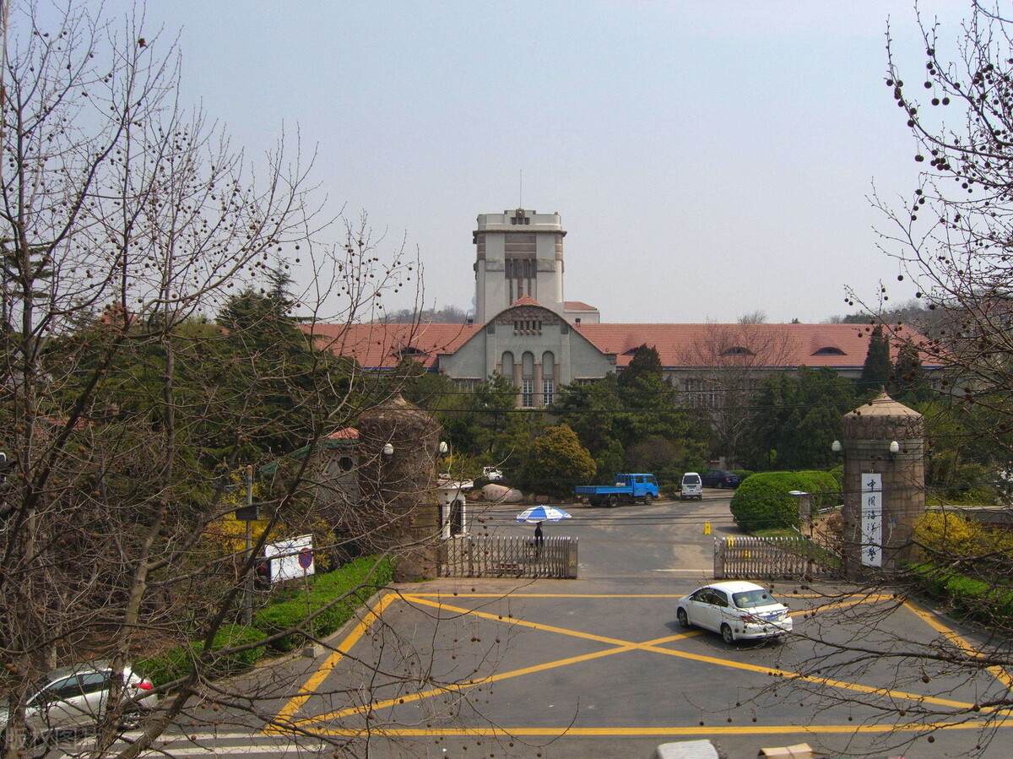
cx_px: 506
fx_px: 1112
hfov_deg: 49.0
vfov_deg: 37.7
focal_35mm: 38
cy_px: 380
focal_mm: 7.9
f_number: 8
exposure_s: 1/200
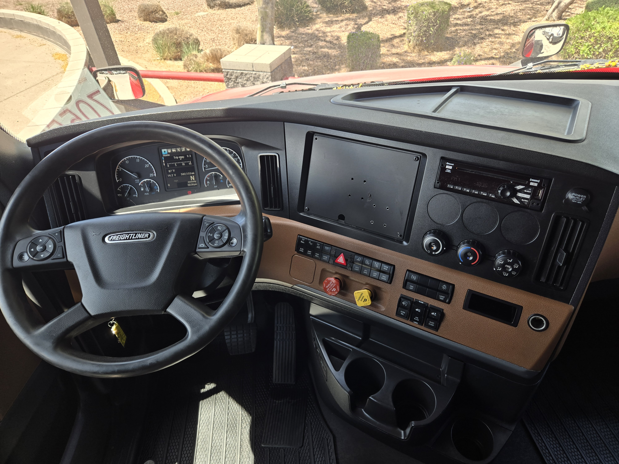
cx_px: 310
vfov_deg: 58.9
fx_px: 411
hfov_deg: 73.9
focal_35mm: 23
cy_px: 232
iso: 32
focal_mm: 5.4
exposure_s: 1/180
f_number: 1.8
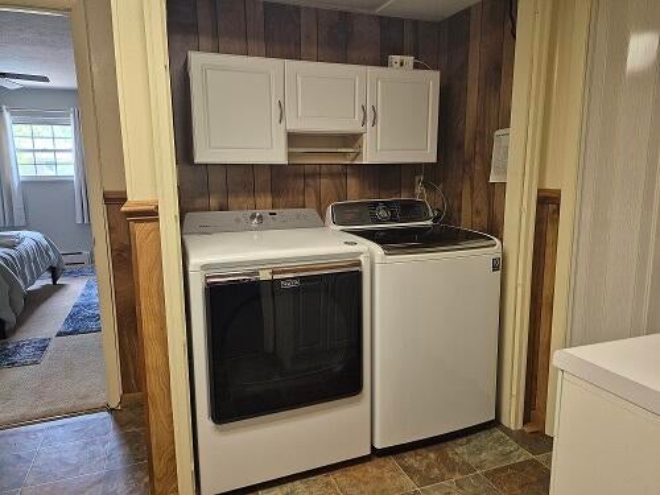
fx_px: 439
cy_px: 248
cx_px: 330
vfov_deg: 58.9
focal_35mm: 23
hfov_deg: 73.9
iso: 125
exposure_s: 1/59
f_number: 1.8
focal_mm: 5.4
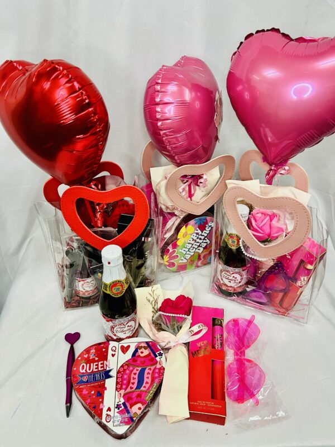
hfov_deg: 53.1
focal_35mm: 26
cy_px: 224
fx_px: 335
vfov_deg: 67.3
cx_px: 168
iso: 100
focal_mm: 5.7
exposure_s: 1/60
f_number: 1.5
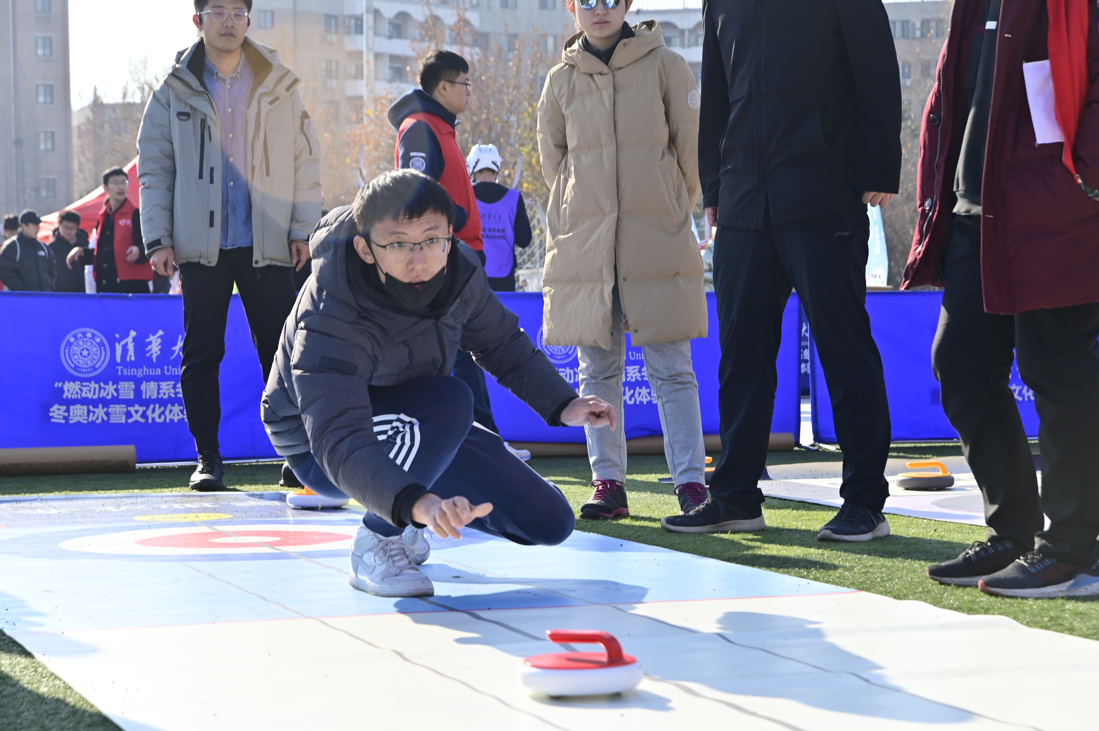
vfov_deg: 16.1
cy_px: 366
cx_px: 550
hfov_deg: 23.9
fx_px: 2593
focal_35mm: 85
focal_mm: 85
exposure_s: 1/200
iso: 160
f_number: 8
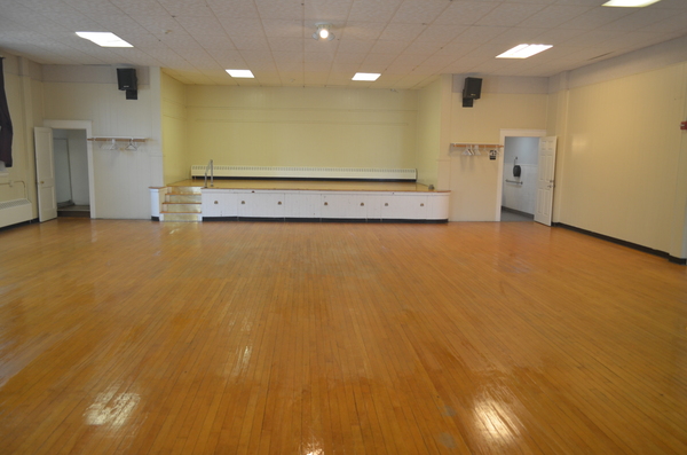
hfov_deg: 67.5
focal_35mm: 27
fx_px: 514
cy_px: 228
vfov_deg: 47.7
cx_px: 344
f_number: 4
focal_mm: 18
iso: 640
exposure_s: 1/60
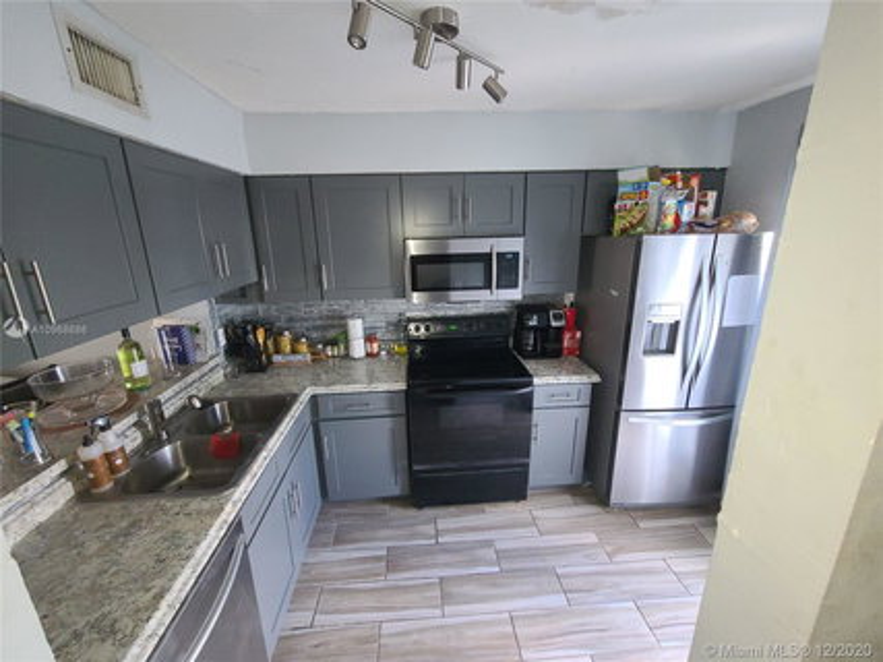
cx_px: 442
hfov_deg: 106.2
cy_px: 331
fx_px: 332
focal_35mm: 13
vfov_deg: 89.9
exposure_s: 1/29
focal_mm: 2.2
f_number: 2.2
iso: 320
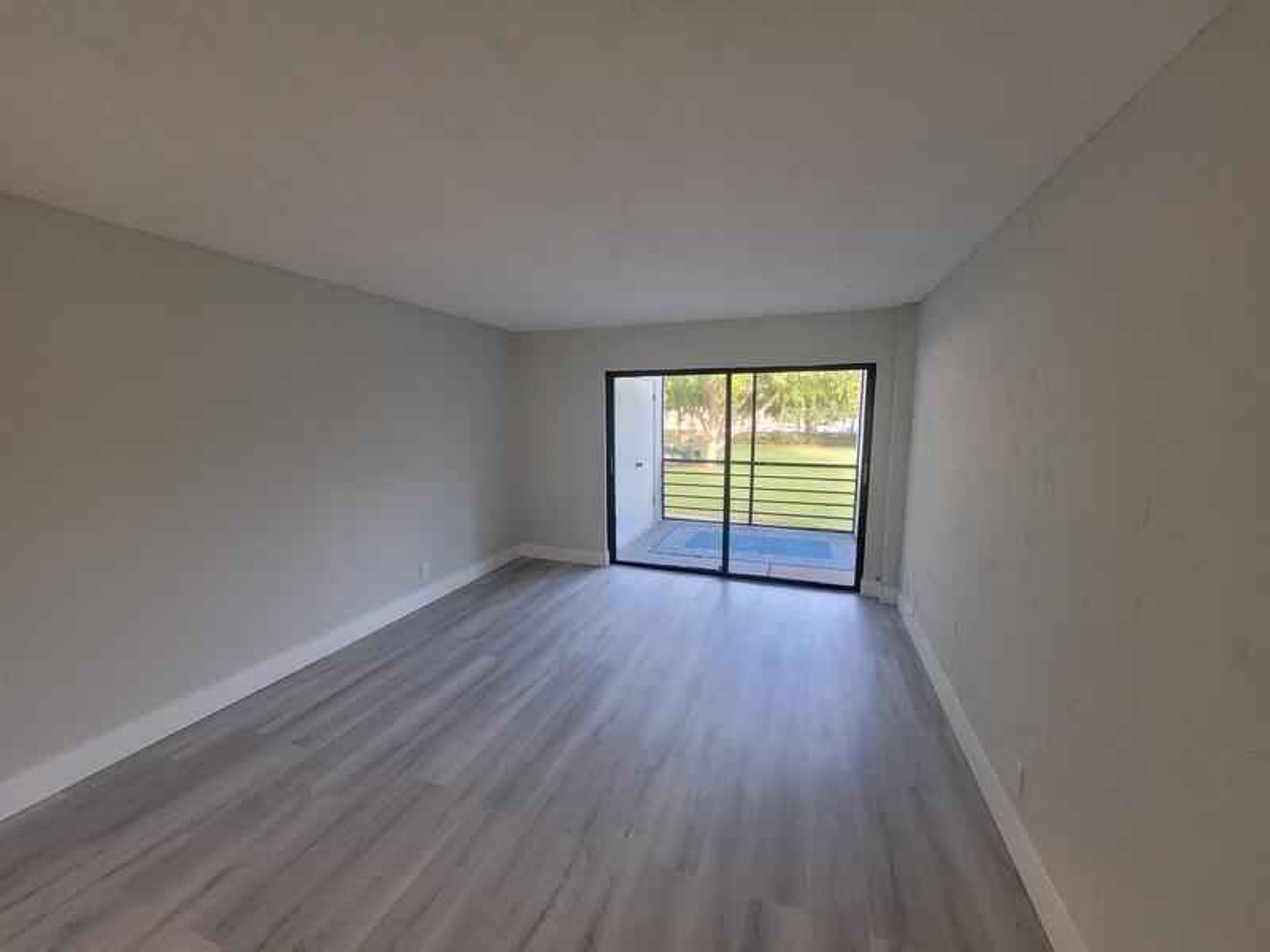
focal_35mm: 13
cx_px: 635
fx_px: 477
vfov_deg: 89.9
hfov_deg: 106.2
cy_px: 476
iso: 250
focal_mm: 1.74
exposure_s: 1/60
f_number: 2.2
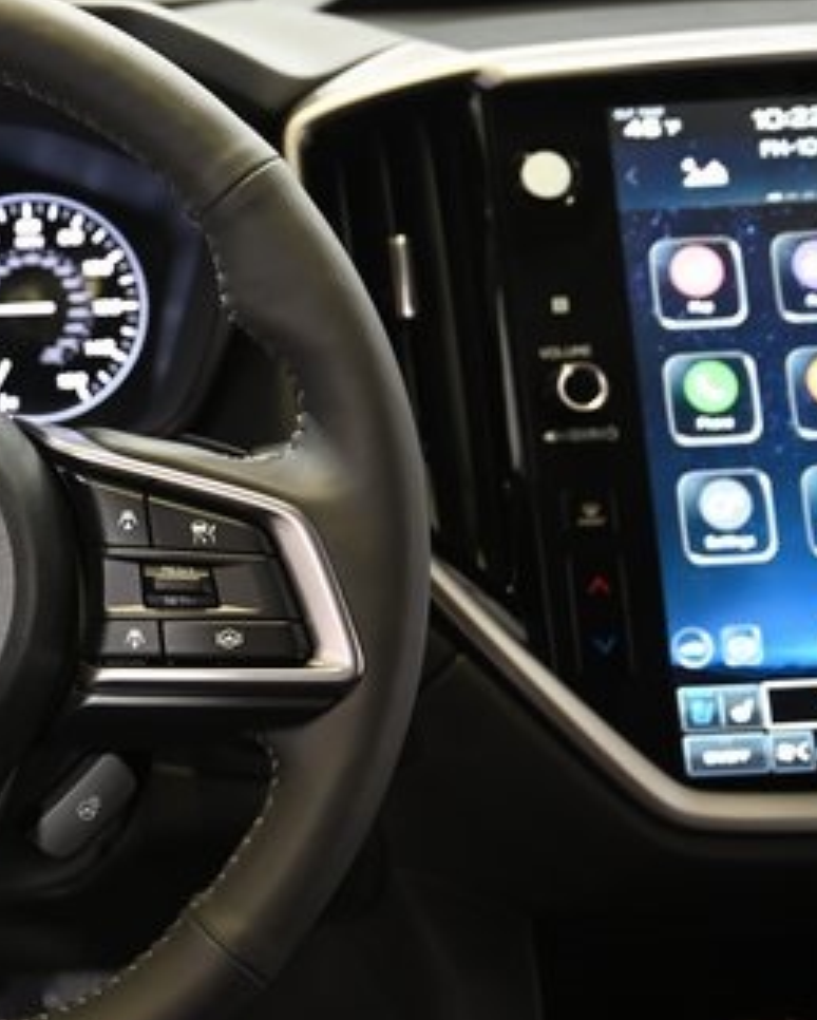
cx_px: -152
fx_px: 1631
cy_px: 529
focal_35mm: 54
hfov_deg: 25.4
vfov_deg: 34.7
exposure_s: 1/30
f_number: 4
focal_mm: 29
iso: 1400
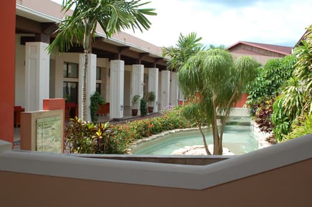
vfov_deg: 31.8
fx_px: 364
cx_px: 156
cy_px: 104
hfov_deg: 46.5
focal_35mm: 42
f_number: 8
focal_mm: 28
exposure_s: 1/250
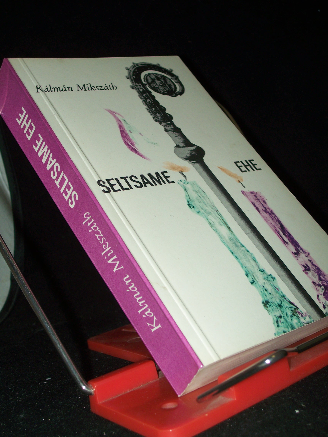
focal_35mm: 53
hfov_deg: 27.5
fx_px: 670
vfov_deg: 36.2
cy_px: 218
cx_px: 164
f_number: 3.2
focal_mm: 8.7
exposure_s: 1/80
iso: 80
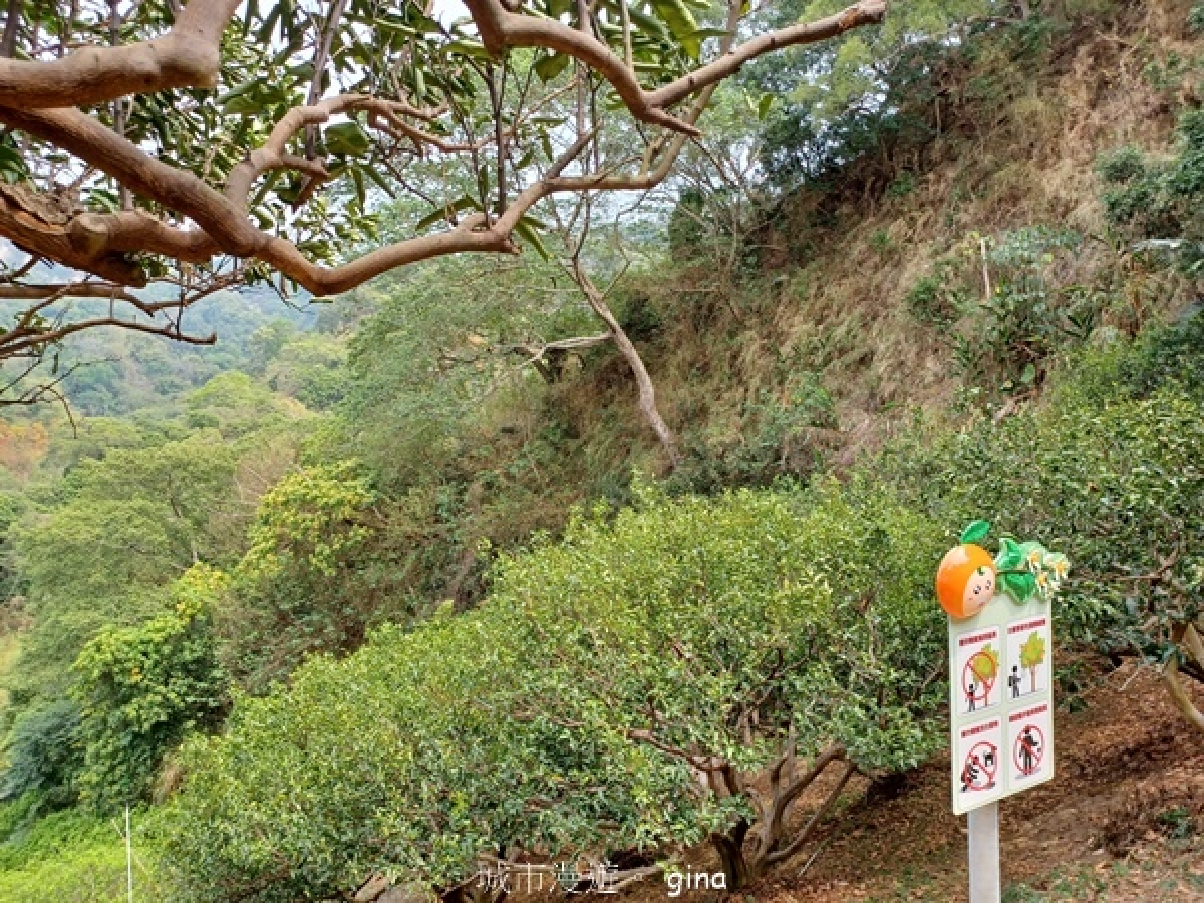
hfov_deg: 69.4
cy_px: 452
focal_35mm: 25
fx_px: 870
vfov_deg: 54.9
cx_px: 602
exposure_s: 1/100
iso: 40
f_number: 1.8
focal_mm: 4.6
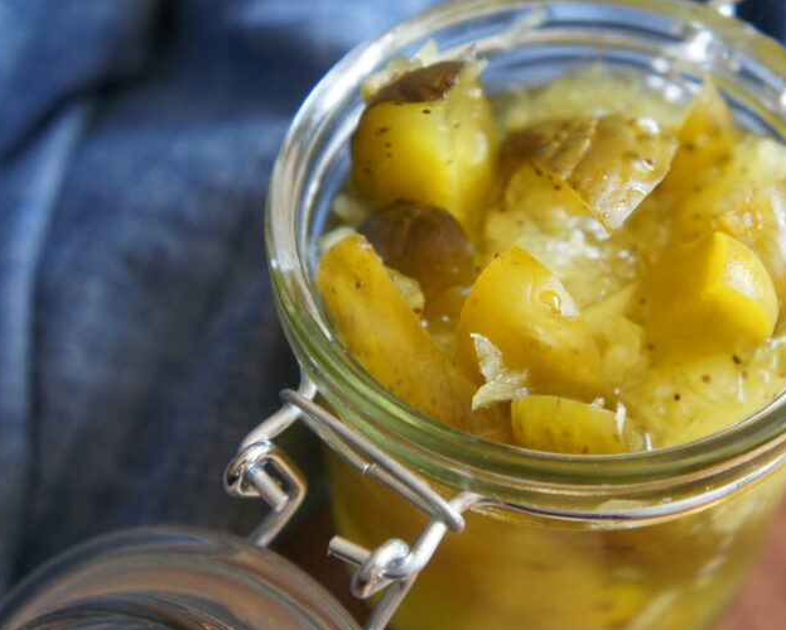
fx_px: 1513
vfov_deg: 23.5
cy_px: 317
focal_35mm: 65
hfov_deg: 29.1
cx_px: 464
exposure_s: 1/100
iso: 1600
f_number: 4.5
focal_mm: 38
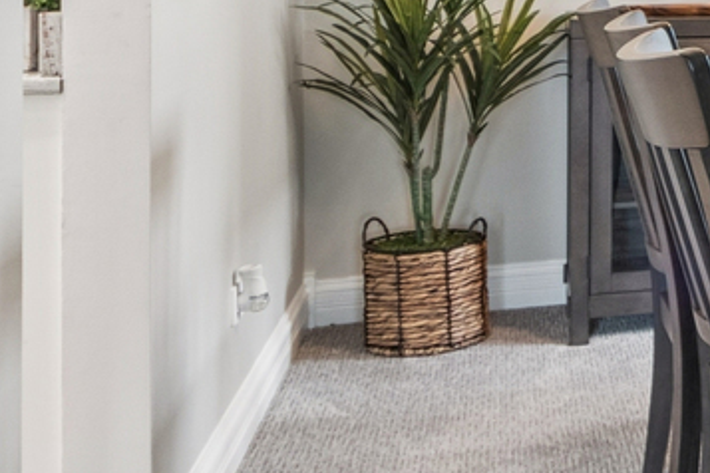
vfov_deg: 19.2
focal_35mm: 68
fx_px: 1341
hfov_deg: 21.8
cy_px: -54
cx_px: 1195
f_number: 8
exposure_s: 1/20
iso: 250
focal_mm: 10
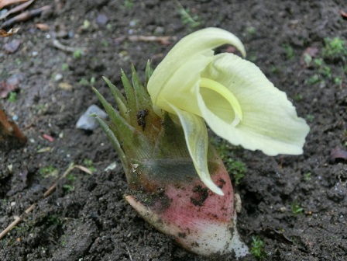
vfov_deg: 38.7
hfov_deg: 50.1
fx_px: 371
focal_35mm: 37
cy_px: 130
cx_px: 174
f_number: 4.1
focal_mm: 6.5
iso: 160
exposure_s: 1/125
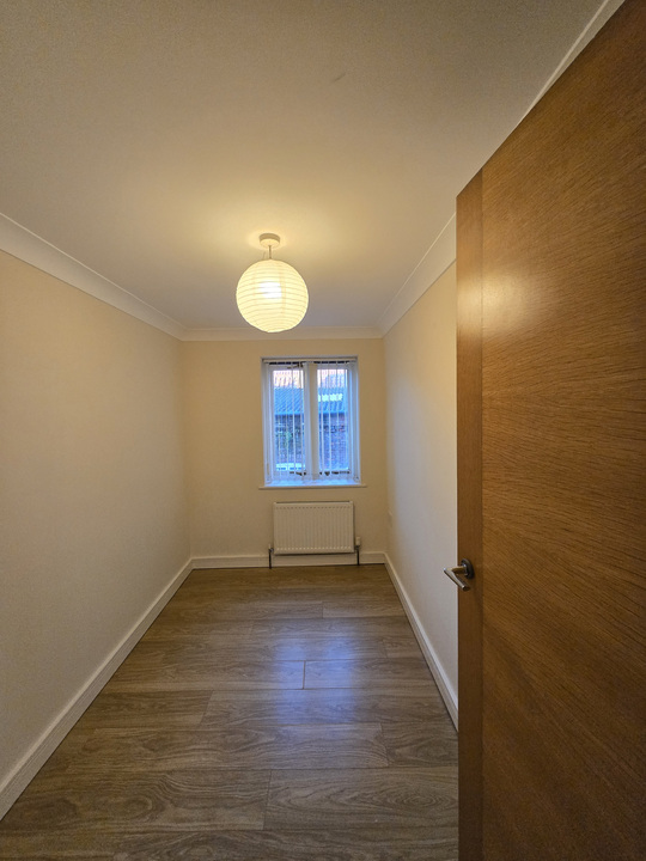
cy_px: 430
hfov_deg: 89.9
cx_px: 323
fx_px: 323
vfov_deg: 106.2
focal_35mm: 13
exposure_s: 1/100
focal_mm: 1.7
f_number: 2.2
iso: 200
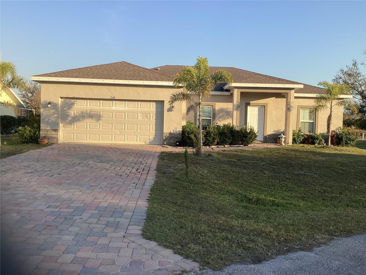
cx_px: 183
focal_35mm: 31
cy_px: 138
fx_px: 328
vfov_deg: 45.4
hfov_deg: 58.4
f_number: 2.4
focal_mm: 3.3
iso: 25
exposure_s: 1/543
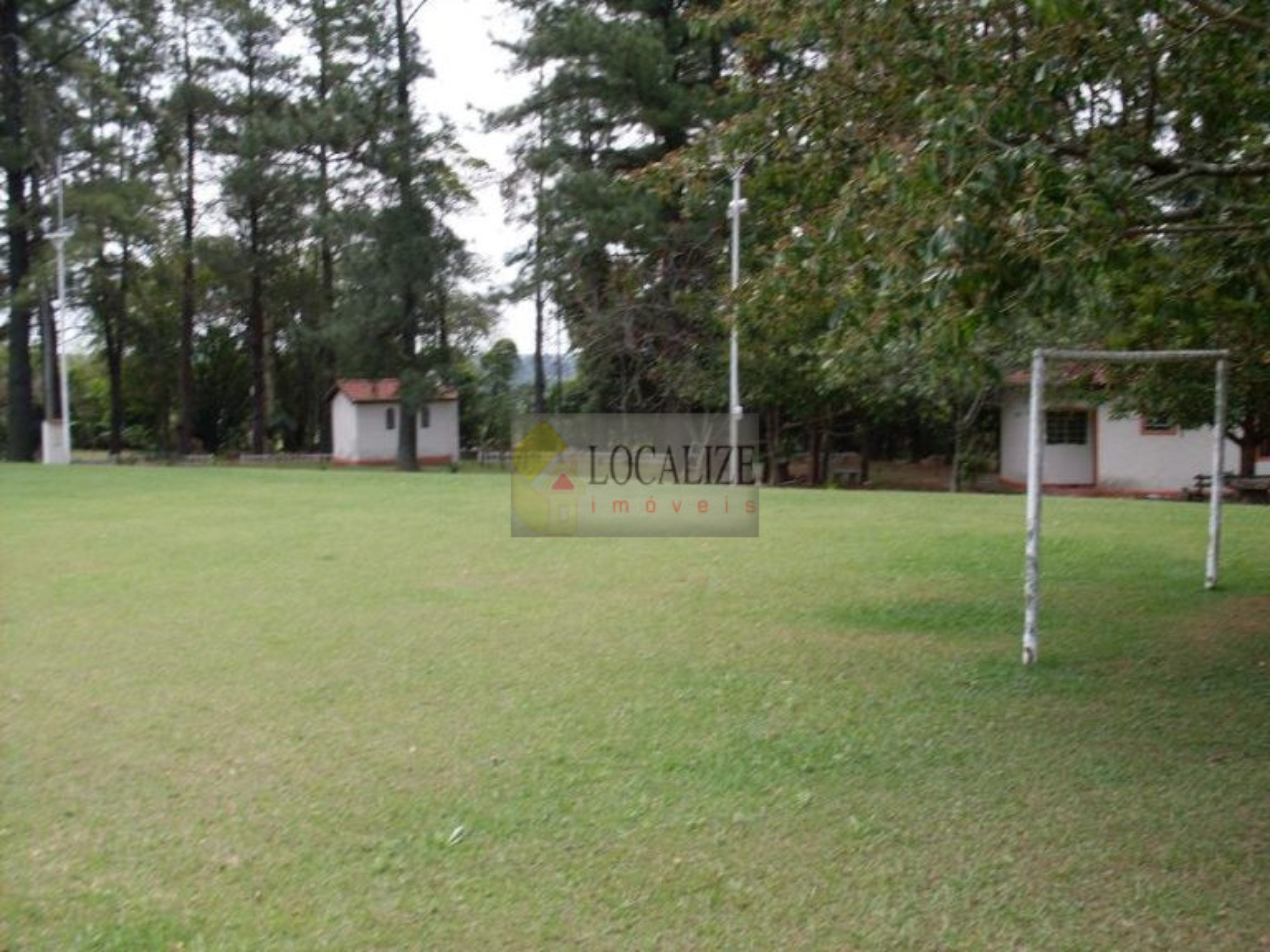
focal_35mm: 38
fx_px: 1394
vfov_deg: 37.7
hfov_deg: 49.0
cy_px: 476
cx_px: 635
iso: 80
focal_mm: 6.3
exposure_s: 1/90
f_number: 8.4
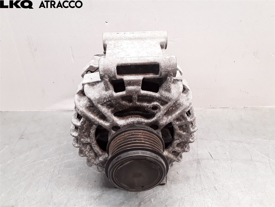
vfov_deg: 49.7
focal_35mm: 28
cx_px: 138
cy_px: 104
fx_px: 222
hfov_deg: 63.4
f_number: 1.9
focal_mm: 2.91
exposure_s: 1/100
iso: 100
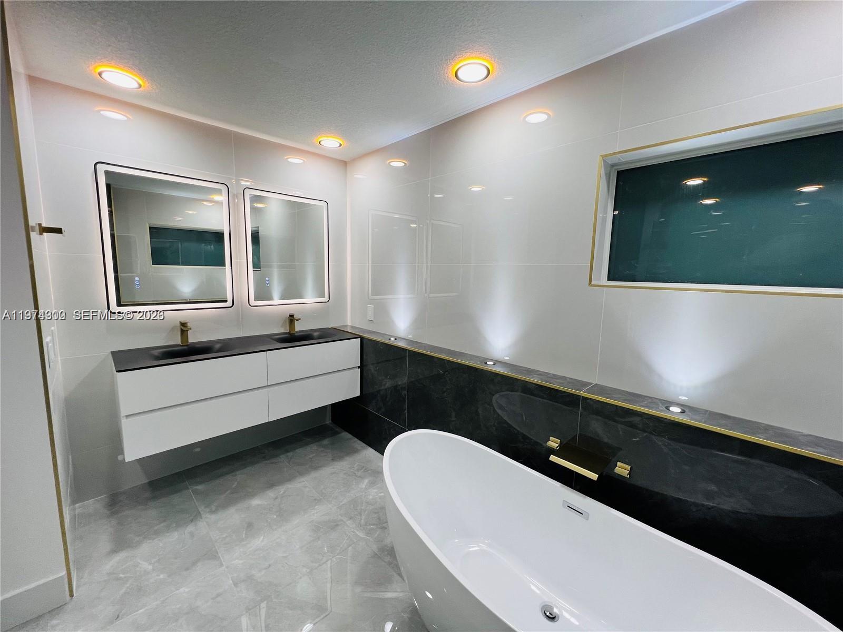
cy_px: 316
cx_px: 422
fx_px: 317
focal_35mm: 13
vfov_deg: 89.9
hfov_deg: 106.2
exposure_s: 1/120
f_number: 1.8
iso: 80
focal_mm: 1.57
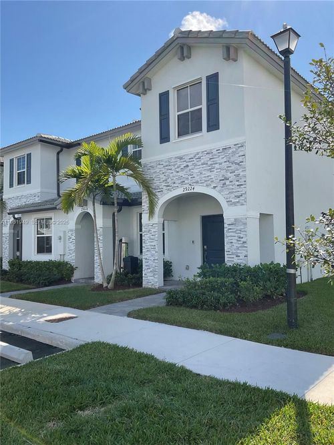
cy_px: 222
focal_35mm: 29
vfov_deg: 61.7
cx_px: 167
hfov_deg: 48.2
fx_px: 373
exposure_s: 1/1534
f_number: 1.8
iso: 16
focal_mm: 3
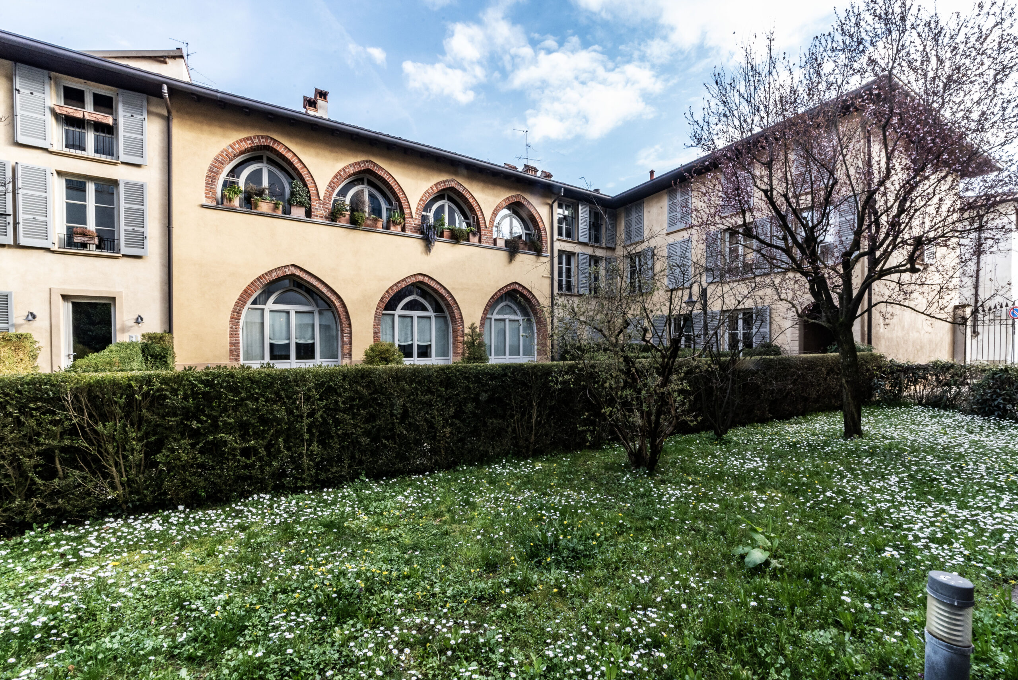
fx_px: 396
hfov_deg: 104.2
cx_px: 509
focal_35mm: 14
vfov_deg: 81.3
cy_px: 340
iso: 800
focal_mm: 14
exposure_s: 1/40
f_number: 25
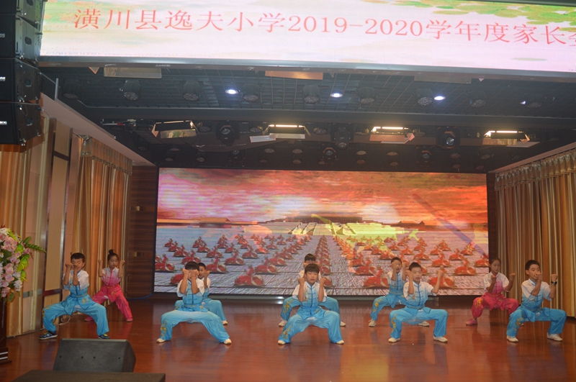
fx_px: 479
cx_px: 288
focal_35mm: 30
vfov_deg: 43.5
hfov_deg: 62.0
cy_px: 191
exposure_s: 1/125
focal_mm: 20
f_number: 4
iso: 360
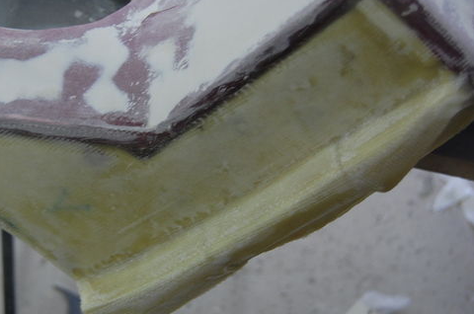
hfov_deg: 31.3
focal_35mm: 64
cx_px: 164
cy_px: 152
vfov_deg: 21.2
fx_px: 841
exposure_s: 1/15
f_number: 4.5
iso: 800
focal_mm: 32
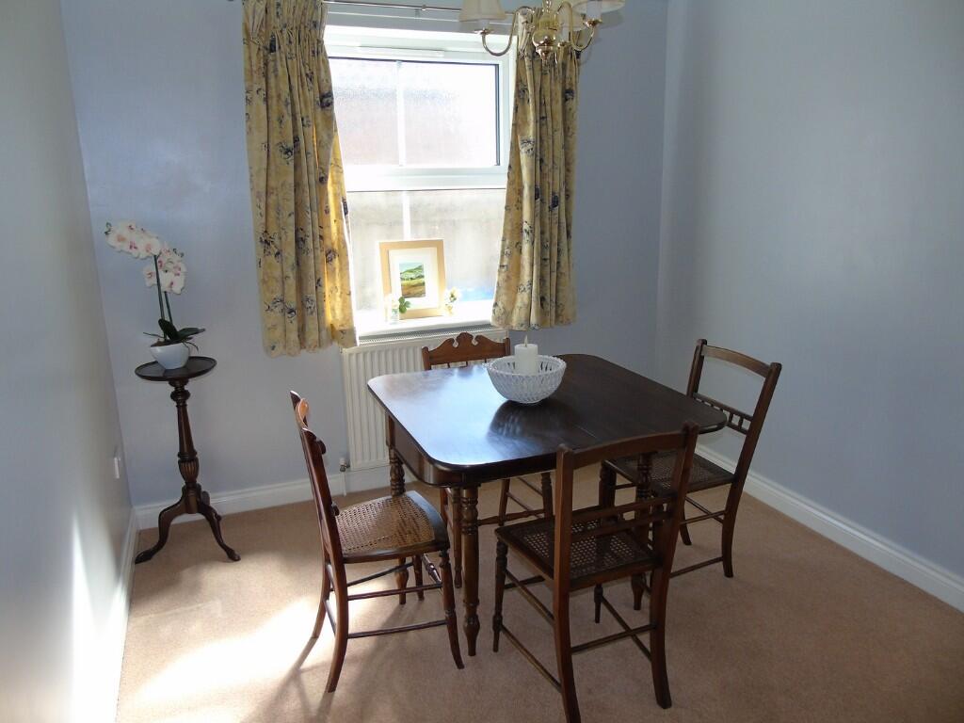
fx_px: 696
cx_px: 482
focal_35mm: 25
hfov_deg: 69.4
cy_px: 362
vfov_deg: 54.9
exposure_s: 1/60
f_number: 3.4
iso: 80
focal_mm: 4.4
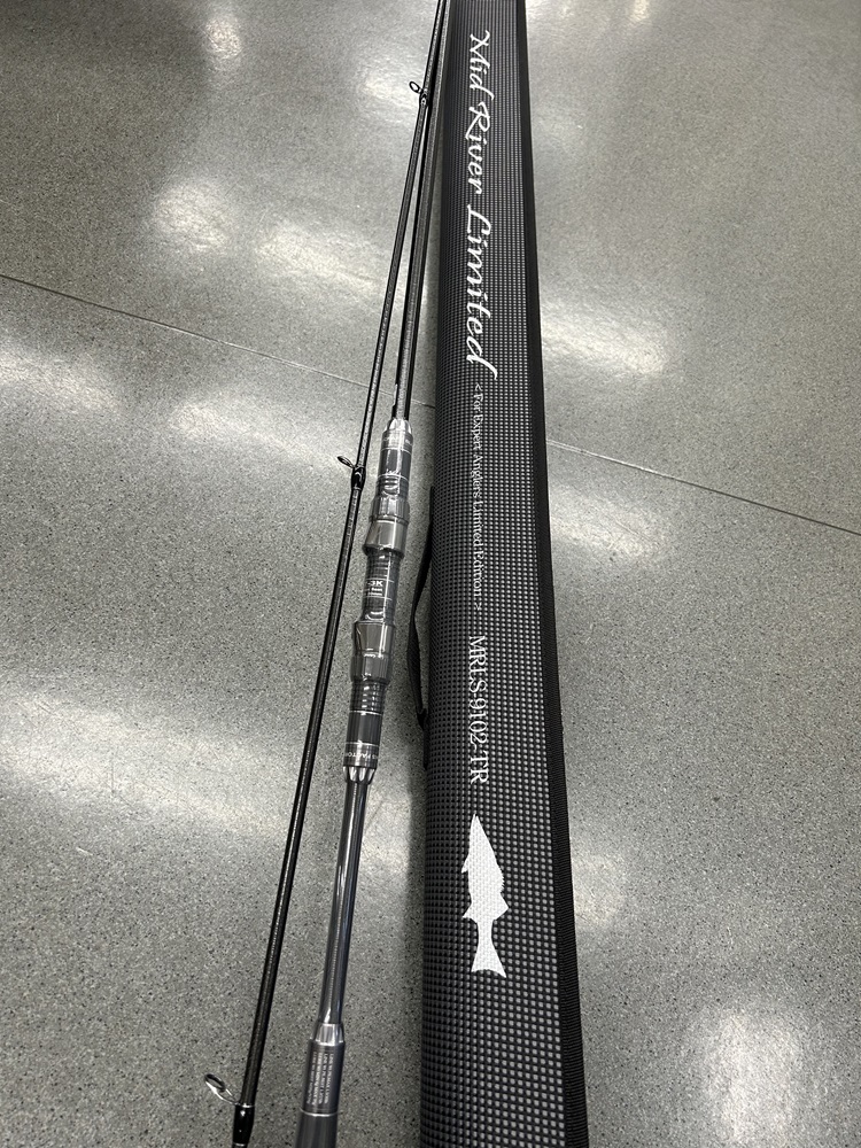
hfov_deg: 53.1
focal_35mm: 26
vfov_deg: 67.3
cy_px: 574
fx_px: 862
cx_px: 430
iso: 80
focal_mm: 5.7
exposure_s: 1/60
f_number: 1.5
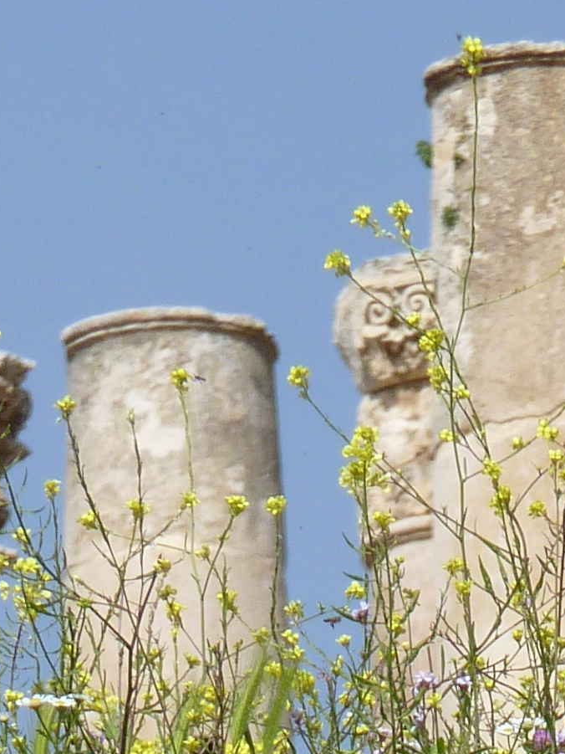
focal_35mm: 994
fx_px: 21627
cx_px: 626
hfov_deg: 1.5
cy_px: 1511
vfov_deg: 2.0
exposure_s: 1/500
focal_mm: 39.9
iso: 80
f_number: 5.6
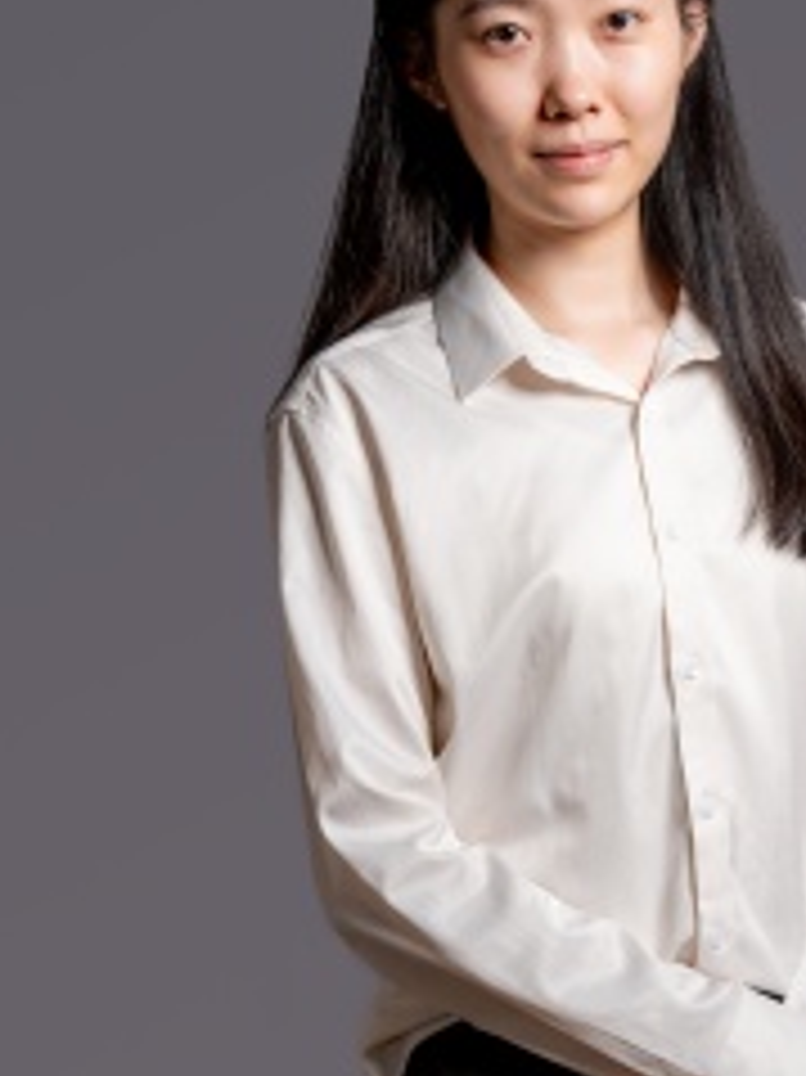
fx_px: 5096
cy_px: 536
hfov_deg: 9.0
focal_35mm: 164
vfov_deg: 12.1
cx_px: 590
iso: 50
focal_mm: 85
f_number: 2.8
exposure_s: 1/125
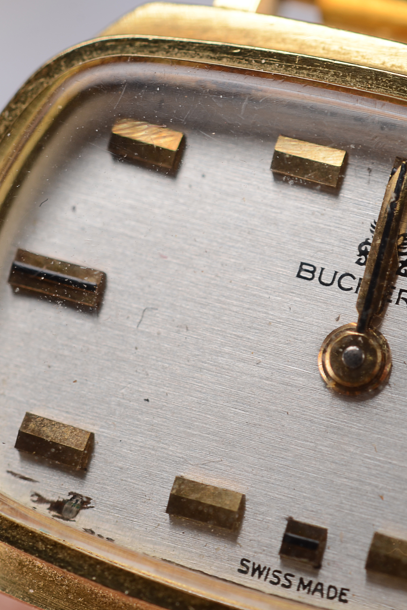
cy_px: 305
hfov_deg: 10.0
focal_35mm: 136
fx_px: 2306
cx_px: 441
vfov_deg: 15.1
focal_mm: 60
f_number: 13
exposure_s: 1/80
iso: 100
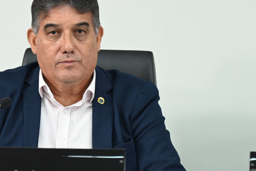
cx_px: 70
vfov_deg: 6.1
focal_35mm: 227
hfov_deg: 9.1
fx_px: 1615
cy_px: 113
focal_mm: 125
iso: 3200
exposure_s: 1/125
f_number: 6.3
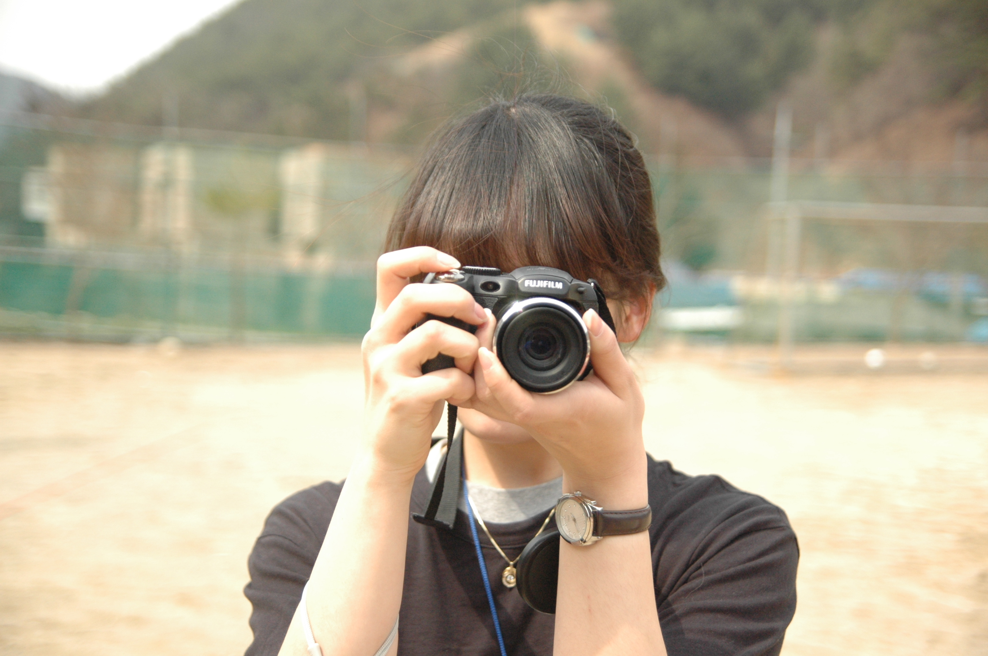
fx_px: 1562
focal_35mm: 57
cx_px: 494
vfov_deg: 23.7
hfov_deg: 35.1
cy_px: 328
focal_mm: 38
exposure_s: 1/5000
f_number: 3.2
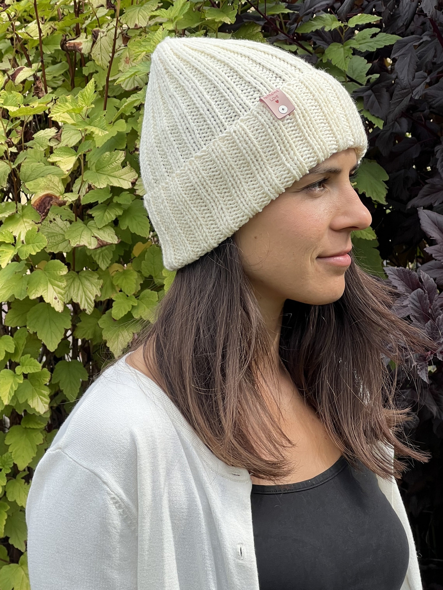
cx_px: 222
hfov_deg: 19.1
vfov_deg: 25.3
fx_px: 1314
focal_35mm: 77
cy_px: 295
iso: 32
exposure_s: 1/197
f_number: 2.8
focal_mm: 9
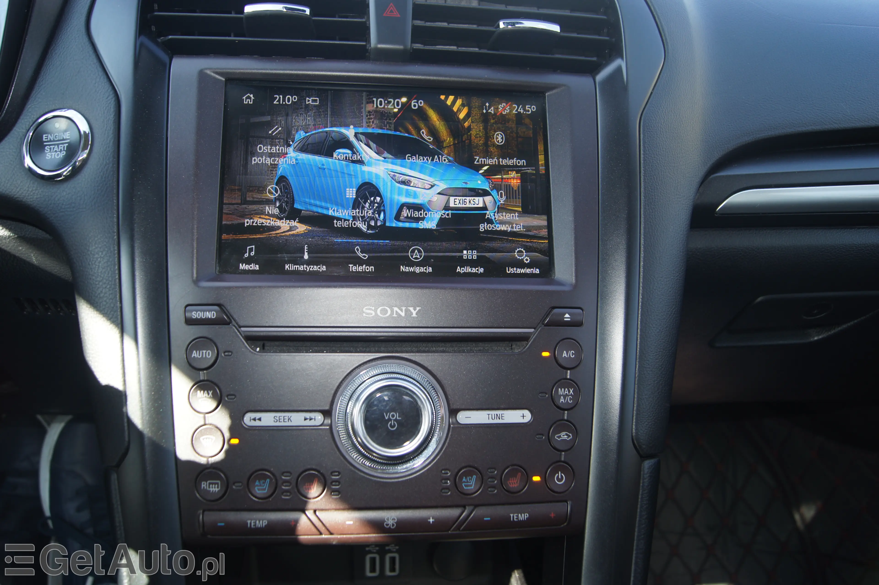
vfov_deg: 43.6
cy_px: 292
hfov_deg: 62.0
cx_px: 440
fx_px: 732
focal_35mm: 30
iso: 100
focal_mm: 20
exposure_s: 1/80
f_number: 4
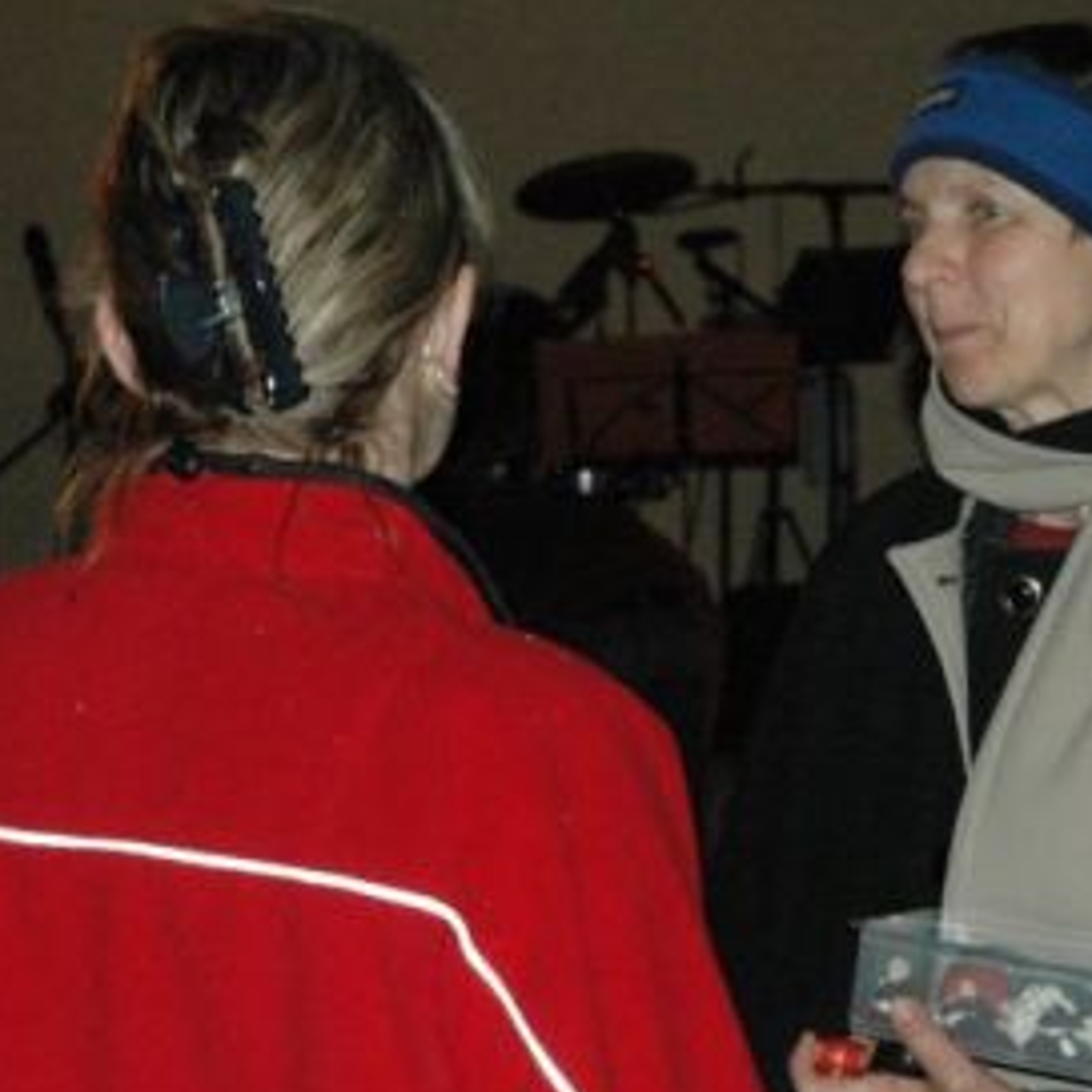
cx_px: 931
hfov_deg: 10.3
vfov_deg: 10.3
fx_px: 6032
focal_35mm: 169
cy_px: 570
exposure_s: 1/500
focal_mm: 60
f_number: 7.1
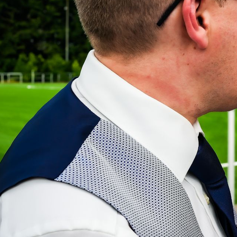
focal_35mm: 95
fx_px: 736
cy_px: 64
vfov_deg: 18.2
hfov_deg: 17.8
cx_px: 240
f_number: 8
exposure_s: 1/160
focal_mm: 35
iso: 100
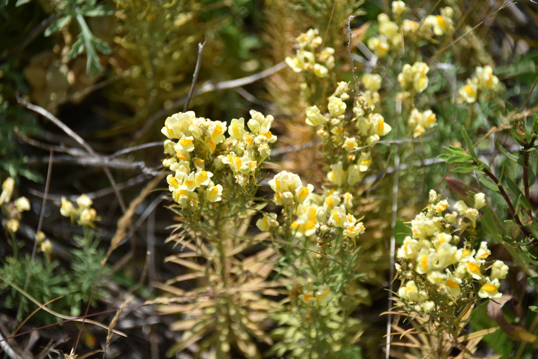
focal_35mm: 300
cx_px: 269
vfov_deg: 4.6
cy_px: 180
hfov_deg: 6.9
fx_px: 4484
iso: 140
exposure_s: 1/640
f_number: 5.6
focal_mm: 300
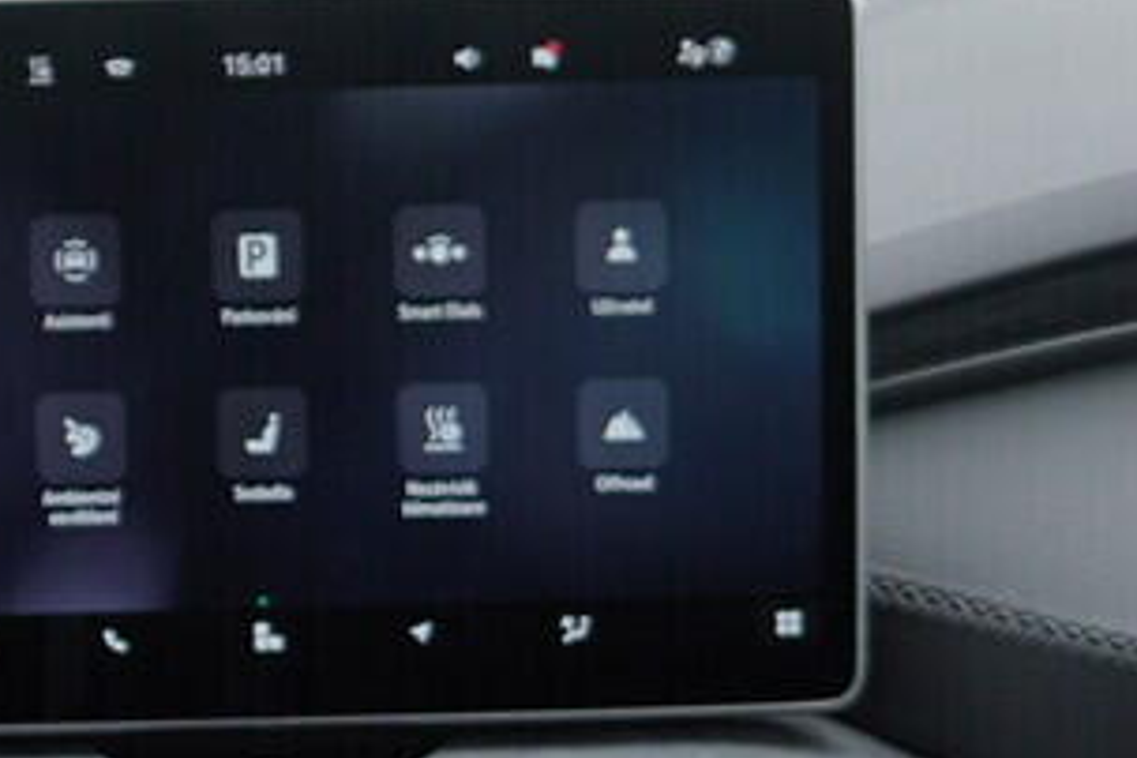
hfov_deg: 12.0
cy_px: 856
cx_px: 180
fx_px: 5400
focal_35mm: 171
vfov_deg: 8.0
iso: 125
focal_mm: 24
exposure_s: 1/40
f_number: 2.8
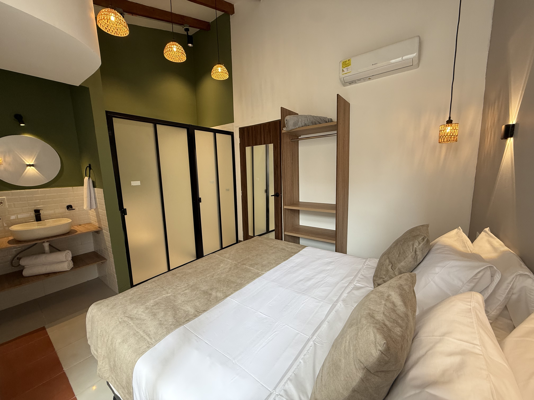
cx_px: 267
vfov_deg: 85.7
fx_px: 216
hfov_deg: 102.1
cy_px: 200
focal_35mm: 14
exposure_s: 1/99
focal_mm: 2.22
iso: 160
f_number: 2.2
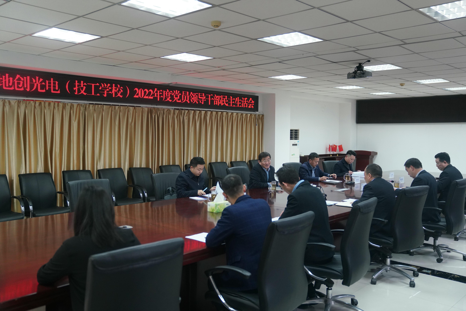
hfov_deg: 57.2
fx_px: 427
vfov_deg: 40.0
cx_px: 233
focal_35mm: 33
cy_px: 156
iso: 2000
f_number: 2.8
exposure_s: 1/160
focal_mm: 33
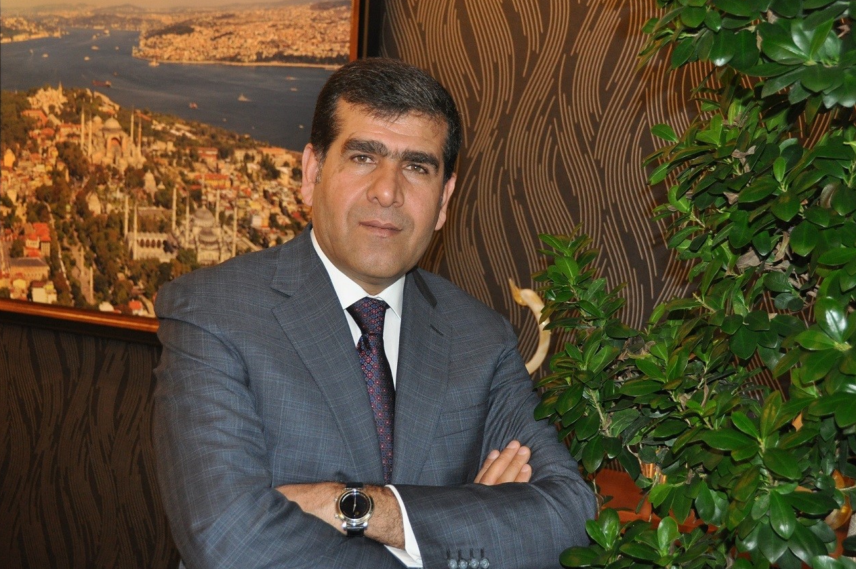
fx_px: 1354
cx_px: 478
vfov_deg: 23.7
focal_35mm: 57
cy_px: 330
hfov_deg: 35.0
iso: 800
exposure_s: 1/60
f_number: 4
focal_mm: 32
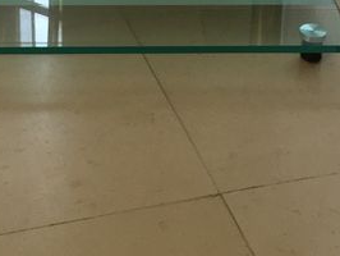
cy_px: -134
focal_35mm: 109
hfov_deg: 18.0
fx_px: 1072
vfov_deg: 12.9
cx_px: 151
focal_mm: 4.15
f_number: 2.2
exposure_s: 1/100
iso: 40
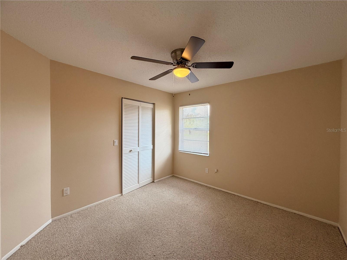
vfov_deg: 85.7
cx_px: 174
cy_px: 130
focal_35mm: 14
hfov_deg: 102.1
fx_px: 140
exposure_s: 1/121
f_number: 2.2
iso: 200
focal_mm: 2.22
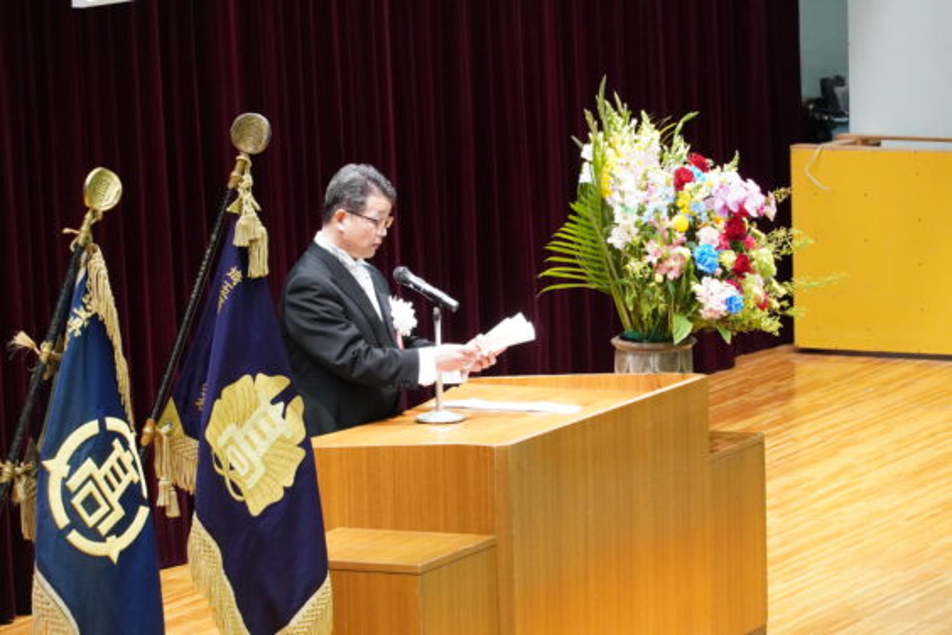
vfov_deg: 6.8
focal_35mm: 202
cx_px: 476
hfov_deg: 10.2
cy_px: 318
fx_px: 5355
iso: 6400
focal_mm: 135
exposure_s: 1/80
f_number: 9
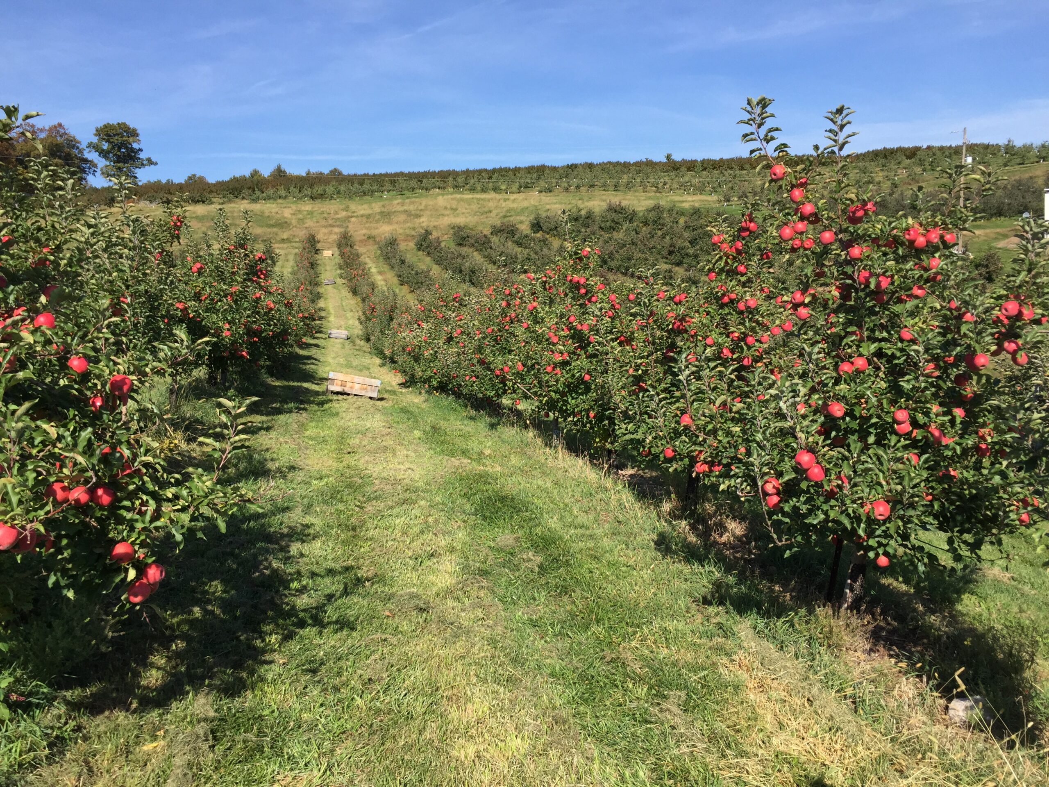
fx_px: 879
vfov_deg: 48.2
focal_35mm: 29
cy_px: 394
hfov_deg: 61.7
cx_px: 524
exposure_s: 1/1799
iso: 32
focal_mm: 4.15
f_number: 2.2
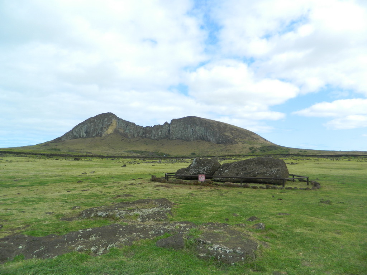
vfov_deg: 54.9
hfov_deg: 69.4
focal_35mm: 25
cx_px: 184
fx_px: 265
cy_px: 138
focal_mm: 4.5
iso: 110
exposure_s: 1/800
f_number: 3.1
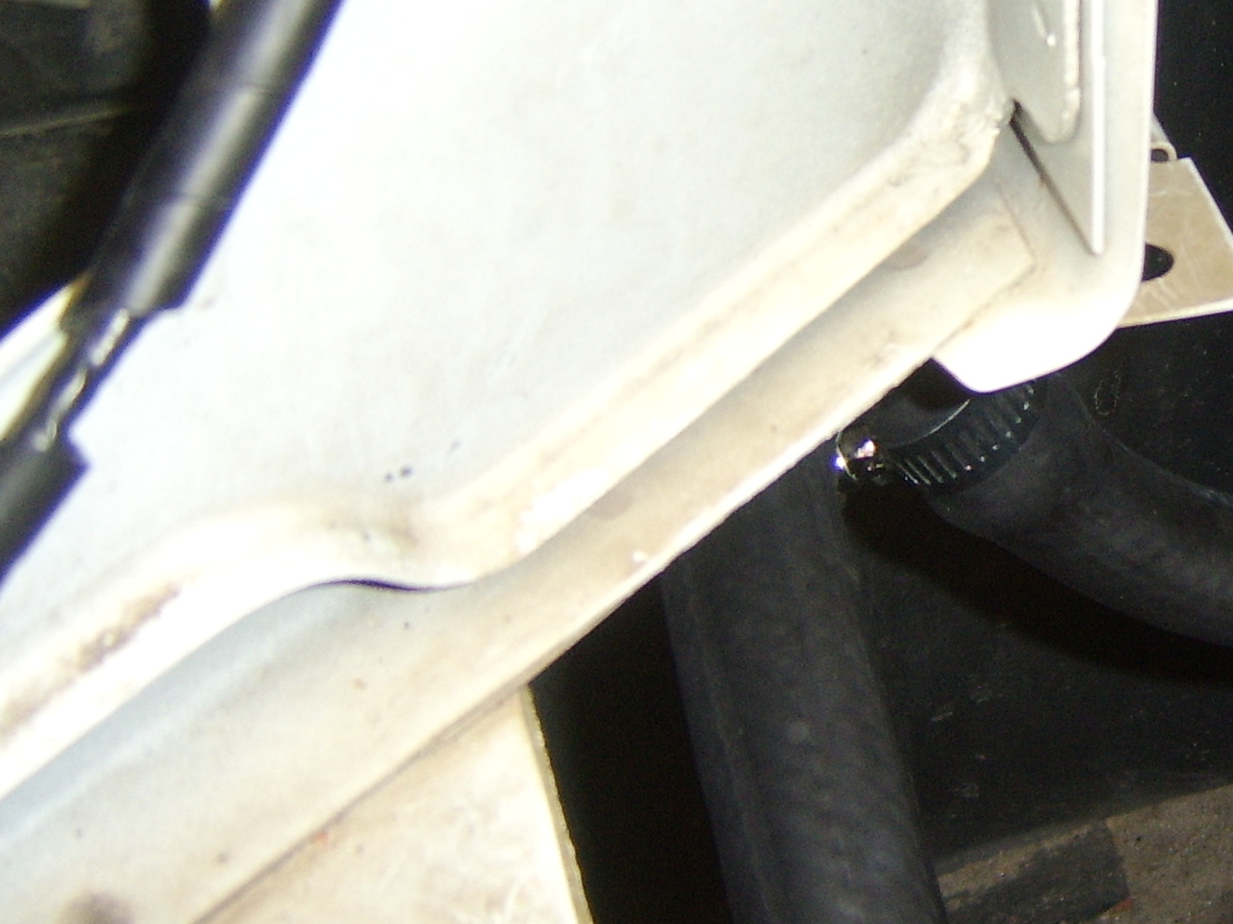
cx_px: 1168
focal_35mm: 72
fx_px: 2564
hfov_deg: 25.9
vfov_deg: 20.4
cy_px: 344
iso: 141
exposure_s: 1/30
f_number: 2.7
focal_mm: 8.13
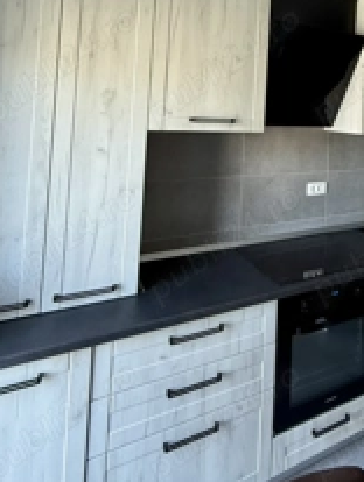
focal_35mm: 27
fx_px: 377
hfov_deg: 47.8
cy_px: 105
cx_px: 306
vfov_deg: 60.6
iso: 320
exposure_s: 1/95
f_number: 2.2
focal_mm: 2.22
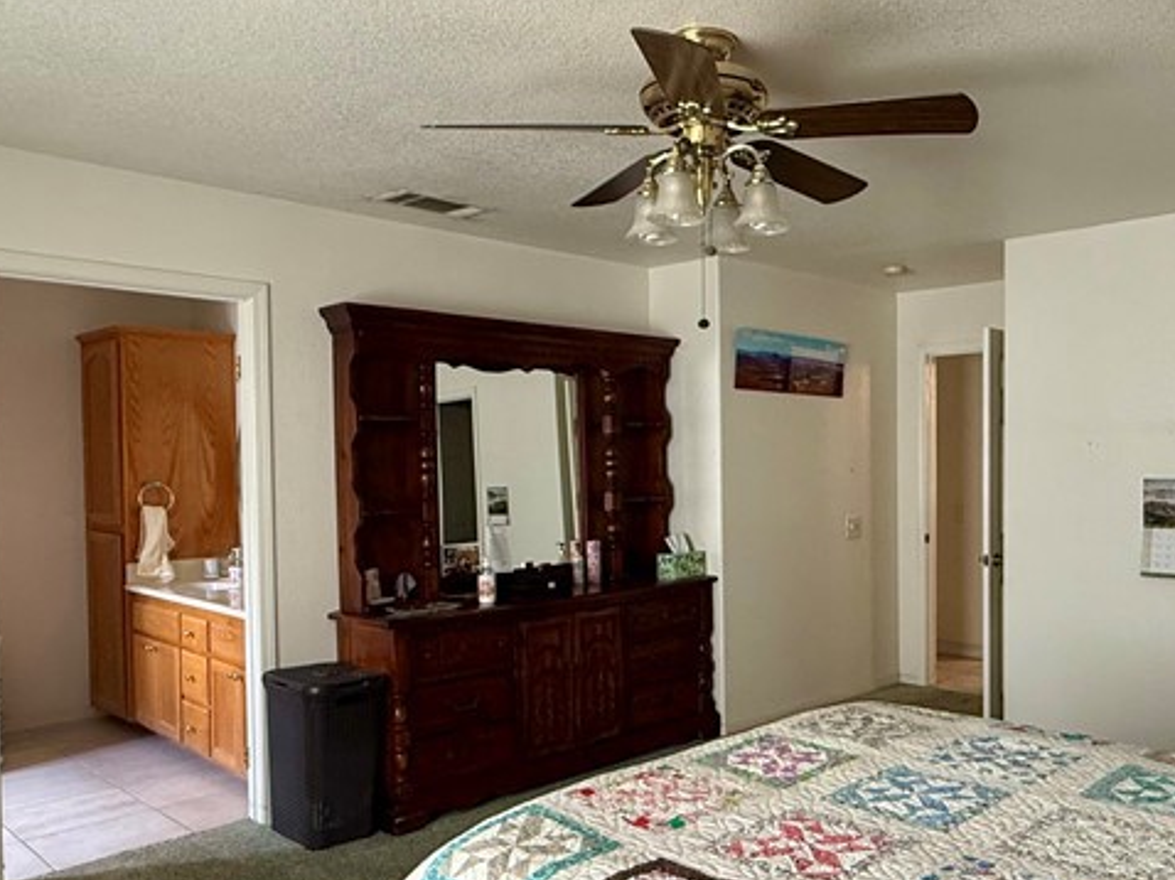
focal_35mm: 30
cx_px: 752
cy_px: 482
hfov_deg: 59.0
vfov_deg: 46.7
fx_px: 1018
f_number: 2.2
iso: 400
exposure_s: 1/60
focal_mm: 2.22
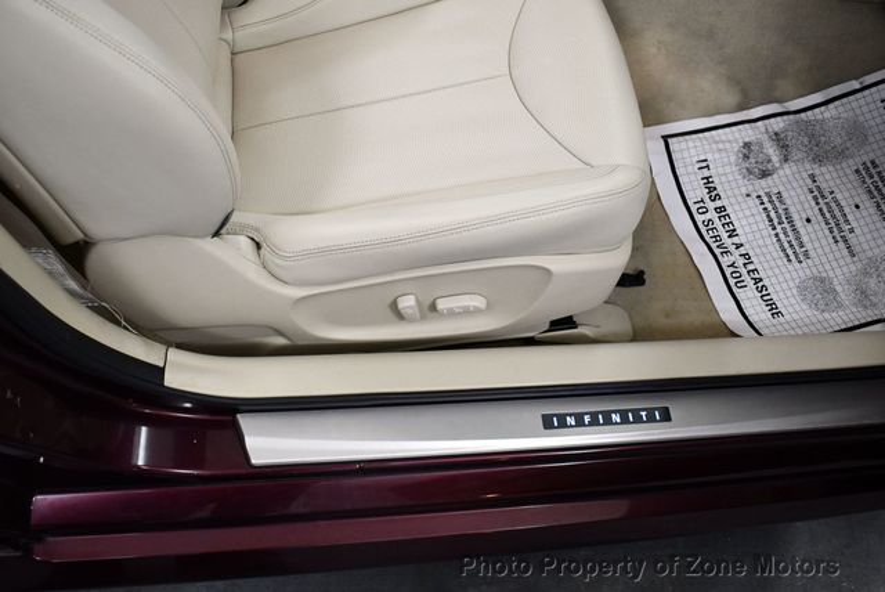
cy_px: 296
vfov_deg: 36.9
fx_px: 886
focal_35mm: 36
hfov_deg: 53.1
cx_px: 442
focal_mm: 18
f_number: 3.5
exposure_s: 1/125
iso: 1000
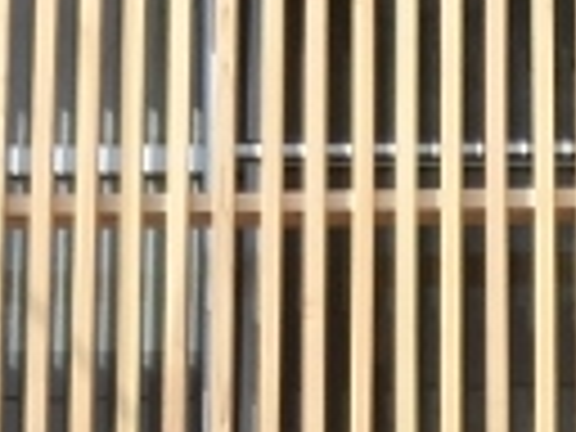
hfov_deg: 8.1
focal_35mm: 244
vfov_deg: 5.8
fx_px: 4060
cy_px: 1062
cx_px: 544
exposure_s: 1/500
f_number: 4.1
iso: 80
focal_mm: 6.9
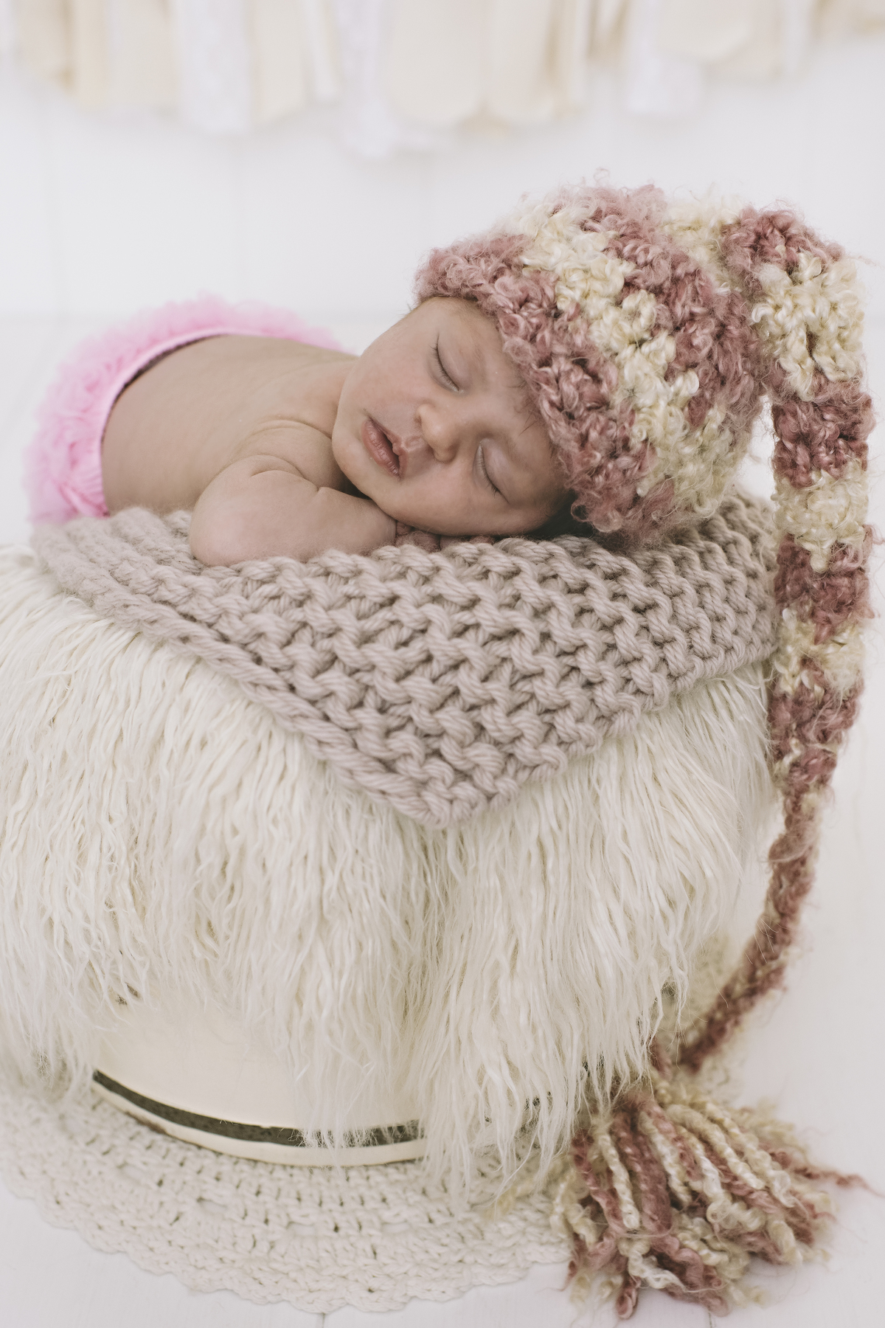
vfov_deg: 37.9
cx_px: 442
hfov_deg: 25.8
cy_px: 664
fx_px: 1936
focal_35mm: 52
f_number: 3.2
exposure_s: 1/200
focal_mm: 35
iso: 500
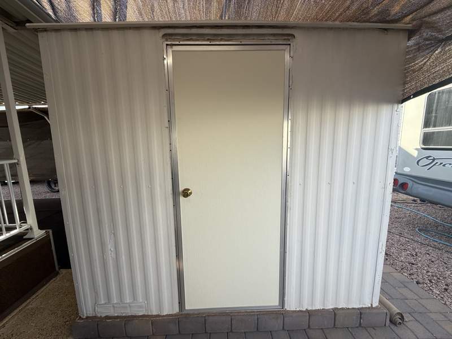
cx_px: 226
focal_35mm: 14
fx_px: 183
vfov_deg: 85.7
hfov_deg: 102.1
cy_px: 170
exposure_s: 1/502
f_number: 2.2
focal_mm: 2.22
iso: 50
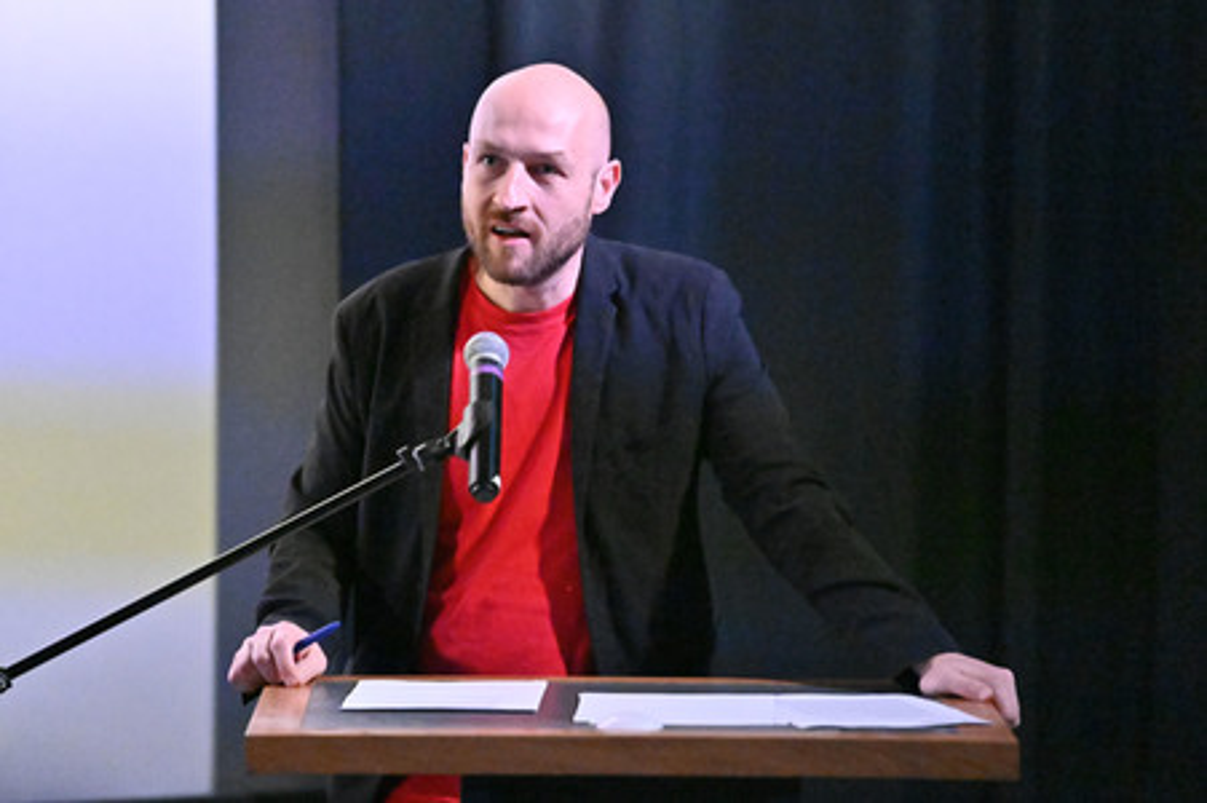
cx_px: 604
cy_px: 402
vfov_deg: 7.6
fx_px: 6030
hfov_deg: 11.4
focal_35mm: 180
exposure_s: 1/400
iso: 32000
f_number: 2.8
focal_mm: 180
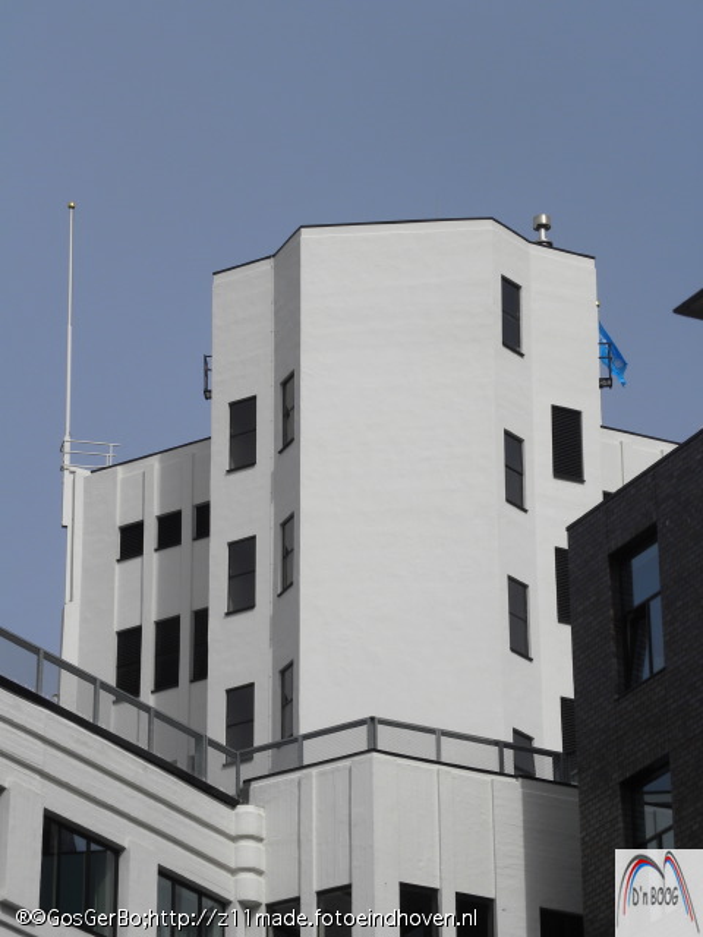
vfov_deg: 13.7
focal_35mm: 144
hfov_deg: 10.3
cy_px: 468
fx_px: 3899
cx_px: 352
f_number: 7.1
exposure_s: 1/392
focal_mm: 25.7
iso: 64
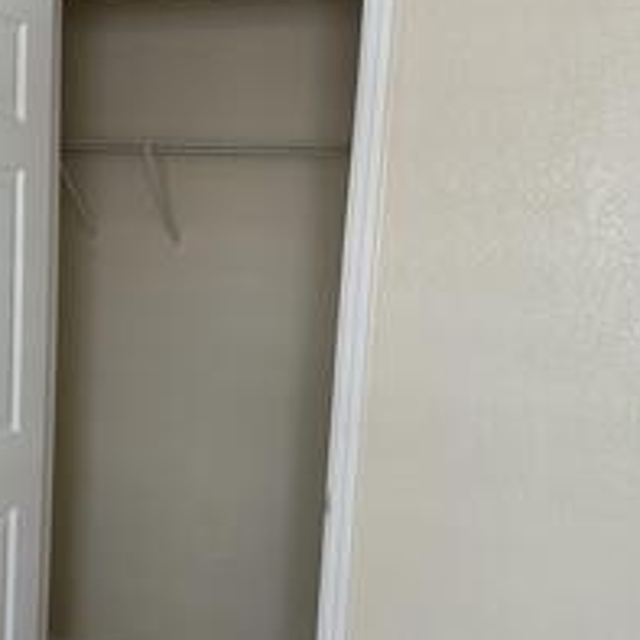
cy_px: 364
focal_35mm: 43
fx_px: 899
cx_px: 185
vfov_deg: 39.1
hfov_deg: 38.5
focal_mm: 6.86
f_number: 1.78
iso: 250
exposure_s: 1/63
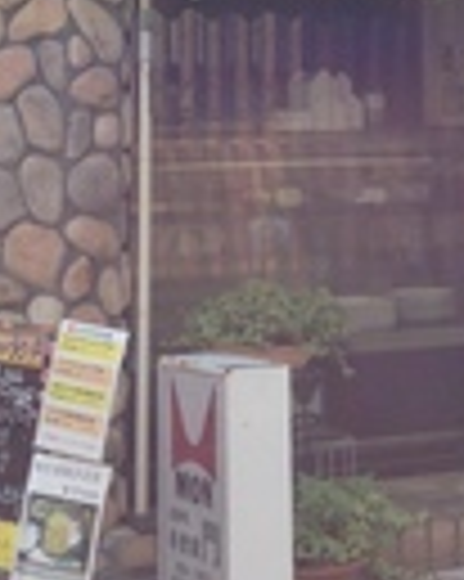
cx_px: 347
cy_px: -27
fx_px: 1719
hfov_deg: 15.3
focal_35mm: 100
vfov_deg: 18.6
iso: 50
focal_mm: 4.12
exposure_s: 1/536
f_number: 2.4
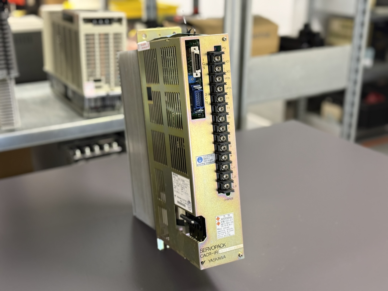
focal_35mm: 48
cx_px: 194
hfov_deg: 39.7
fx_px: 538
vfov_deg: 30.3
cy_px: 146
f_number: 1.78
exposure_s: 1/33
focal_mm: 6.76
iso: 200
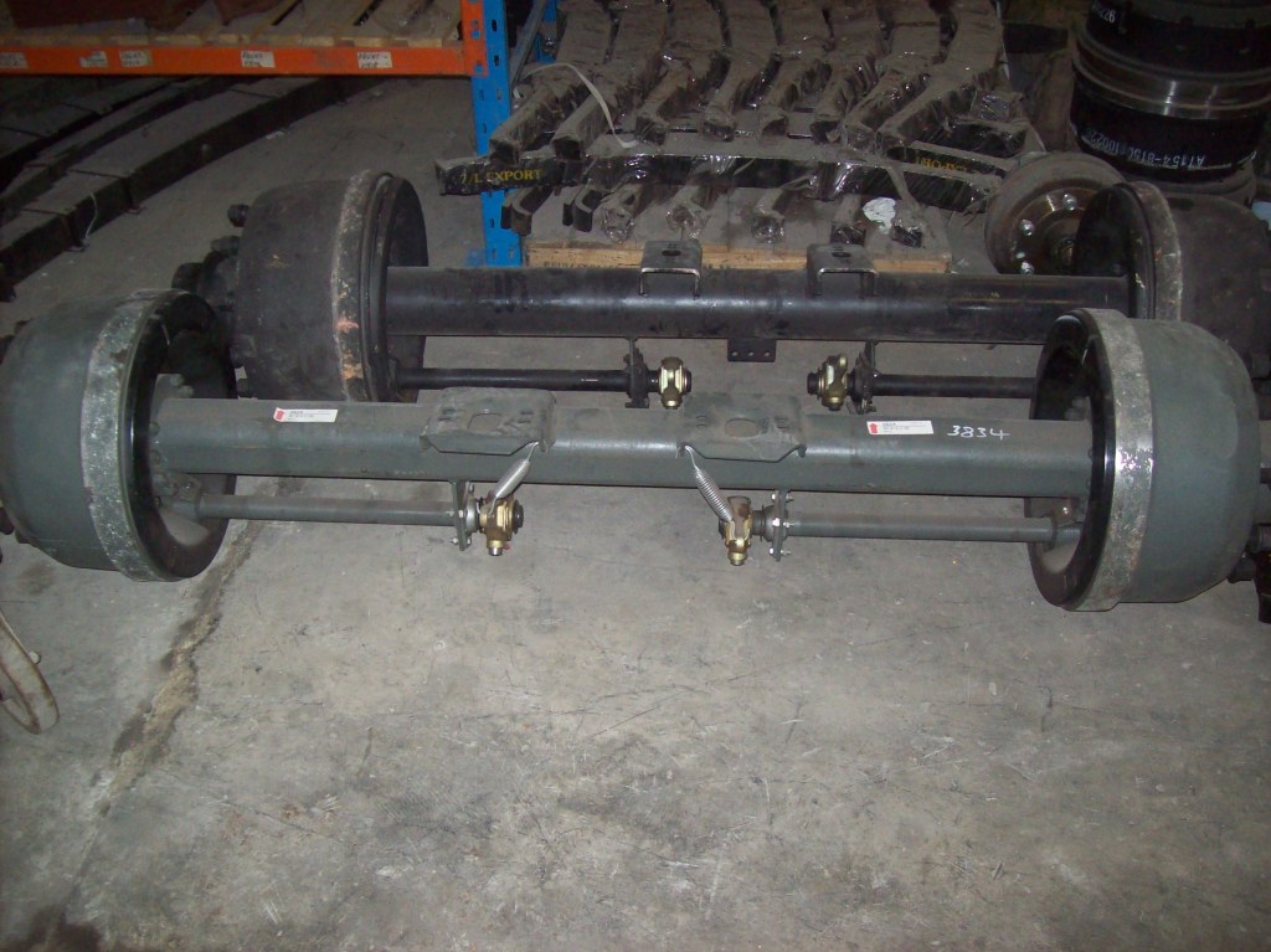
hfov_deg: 51.4
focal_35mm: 36
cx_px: 636
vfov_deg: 39.6
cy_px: 476
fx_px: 1321
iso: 200
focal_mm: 6
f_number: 2.7
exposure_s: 1/64
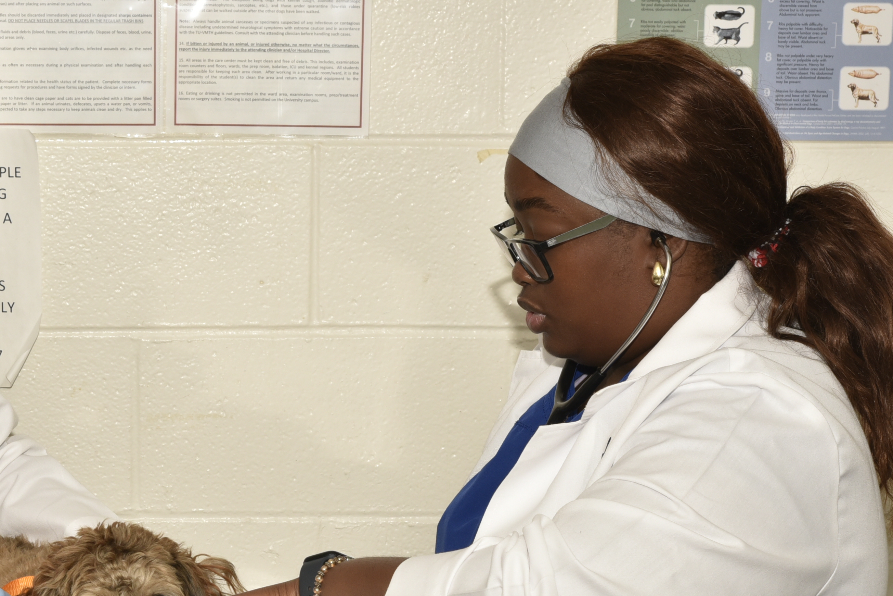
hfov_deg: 16.7
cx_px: 131
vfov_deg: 11.3
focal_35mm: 121
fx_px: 3001
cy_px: 460
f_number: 13
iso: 640
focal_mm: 70
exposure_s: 1/125
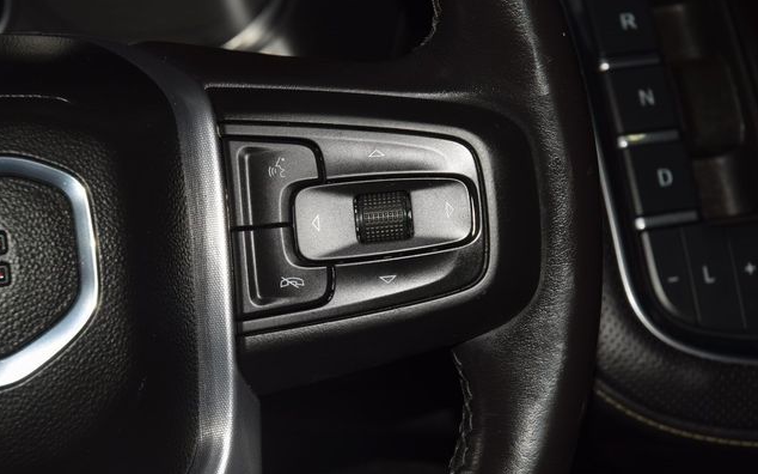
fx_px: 2231
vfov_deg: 12.1
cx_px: 377
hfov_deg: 19.3
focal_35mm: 108
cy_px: 234
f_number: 8
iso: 100
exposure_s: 1/125
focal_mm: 70
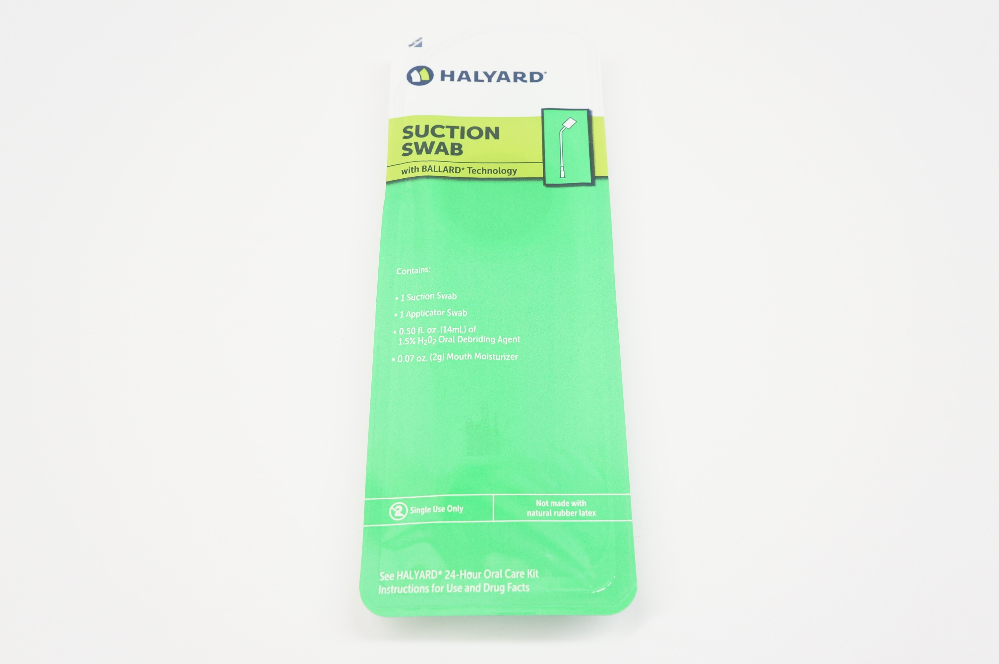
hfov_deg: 53.2
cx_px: 500
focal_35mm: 36
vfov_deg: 36.8
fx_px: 998
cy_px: 332
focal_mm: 24
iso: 400
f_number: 6.3
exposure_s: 1/50
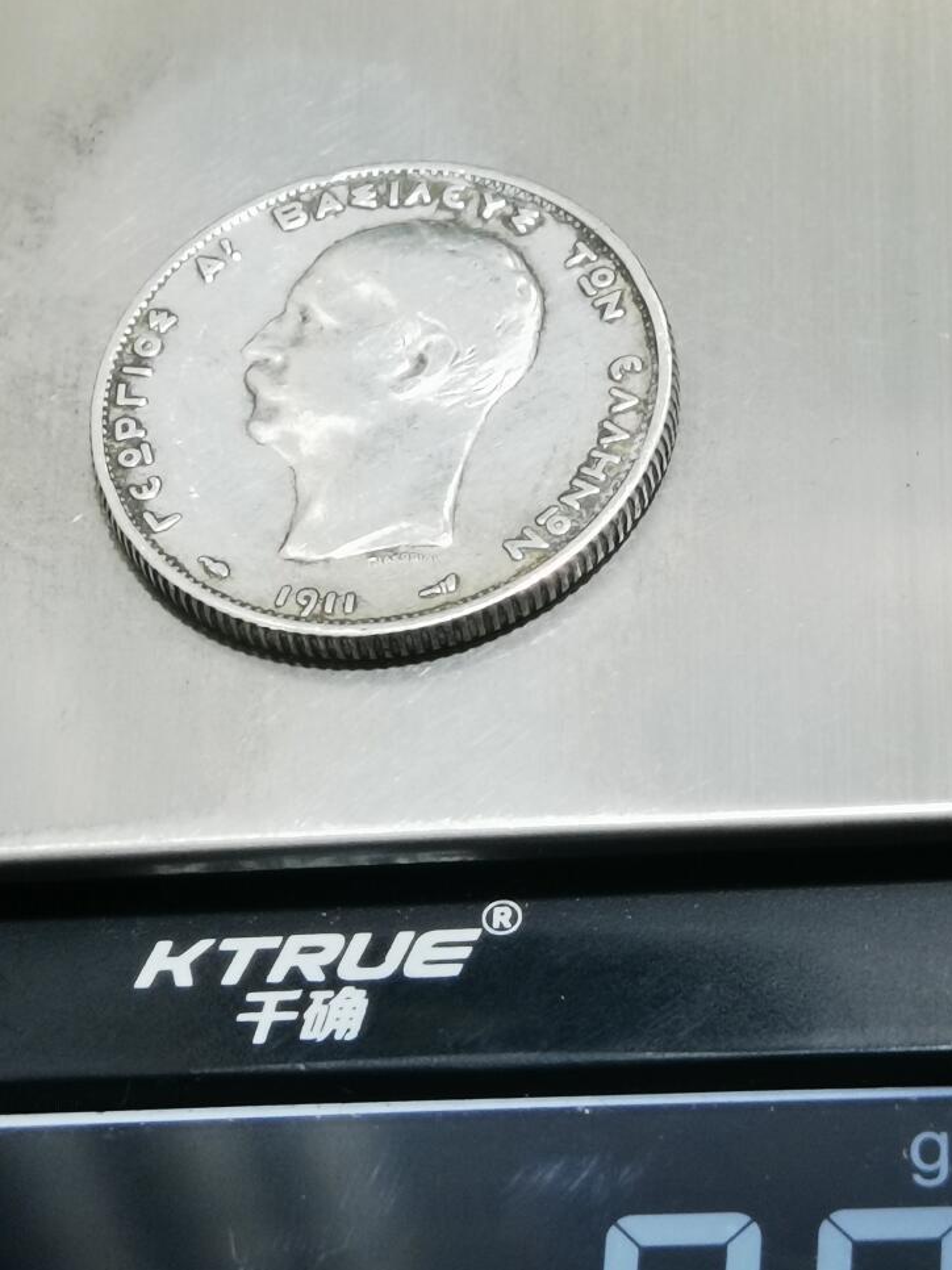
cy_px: 401
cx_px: 351
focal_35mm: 123
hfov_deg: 12.0
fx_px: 4512
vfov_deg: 16.0
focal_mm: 6.67
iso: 100
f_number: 1.9
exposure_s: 1/50
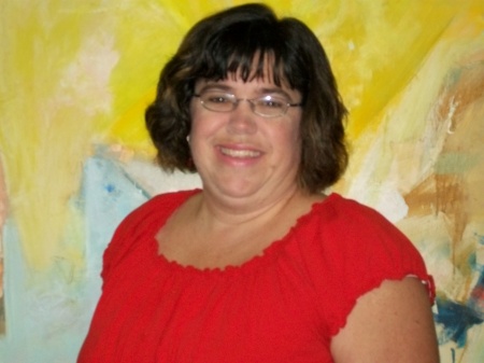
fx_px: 1216
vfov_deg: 17.0
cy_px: 182
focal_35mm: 87
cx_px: 242
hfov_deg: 22.5
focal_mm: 14.3
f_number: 4.3
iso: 160
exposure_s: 1/125
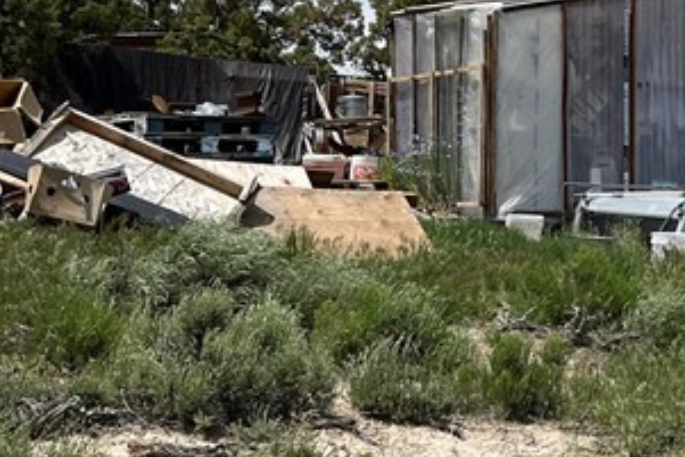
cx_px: 969
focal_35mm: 92
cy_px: 180
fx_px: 1751
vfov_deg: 14.9
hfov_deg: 19.7
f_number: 1.6
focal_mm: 5.1
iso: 50
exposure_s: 1/6494
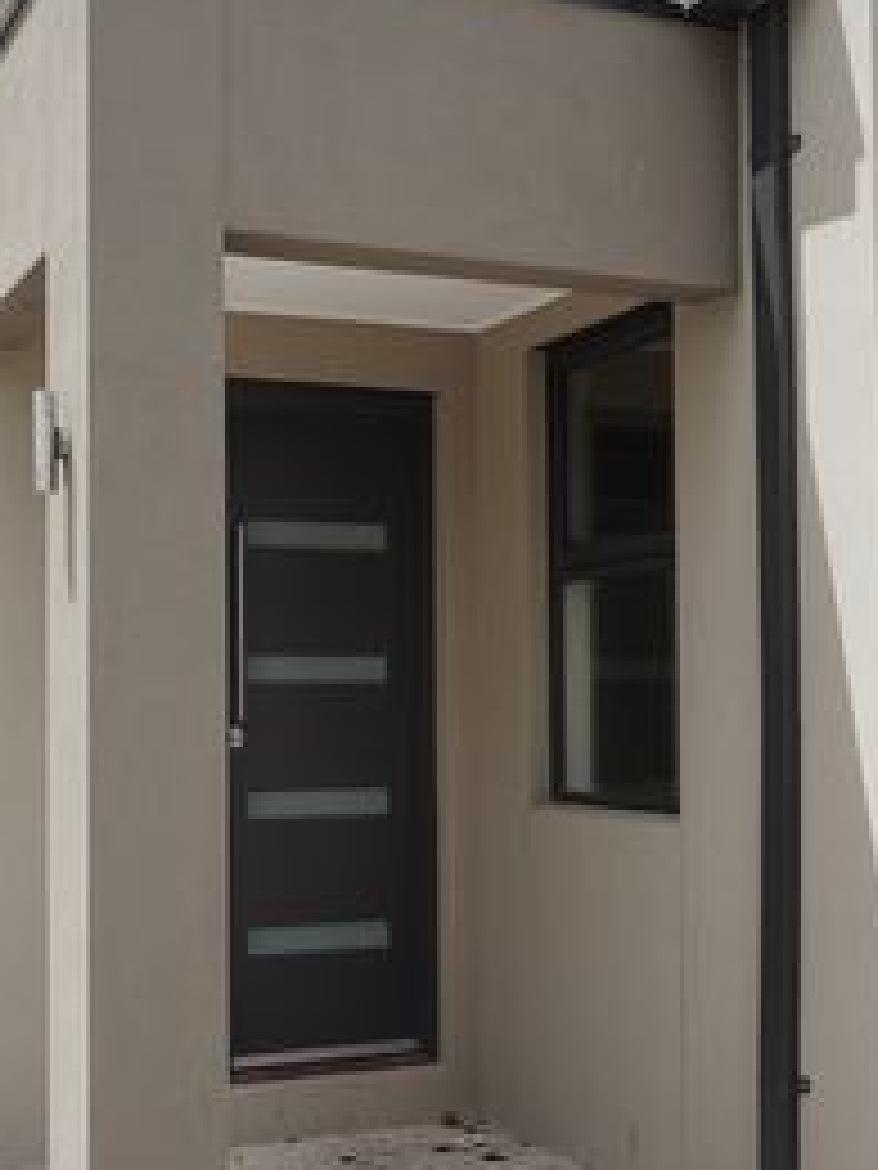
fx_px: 1589
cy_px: 659
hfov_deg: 30.4
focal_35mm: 47
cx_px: 225
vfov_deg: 40.4
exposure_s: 1/250
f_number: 7.1
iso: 100
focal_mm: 18
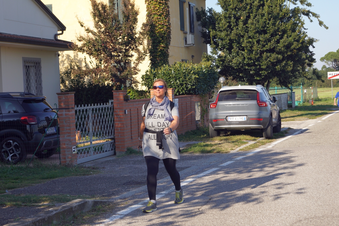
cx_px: 170
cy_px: 113
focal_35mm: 82
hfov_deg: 24.6
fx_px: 777
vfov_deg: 16.5
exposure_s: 1/250
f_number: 6.3
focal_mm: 55
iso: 100
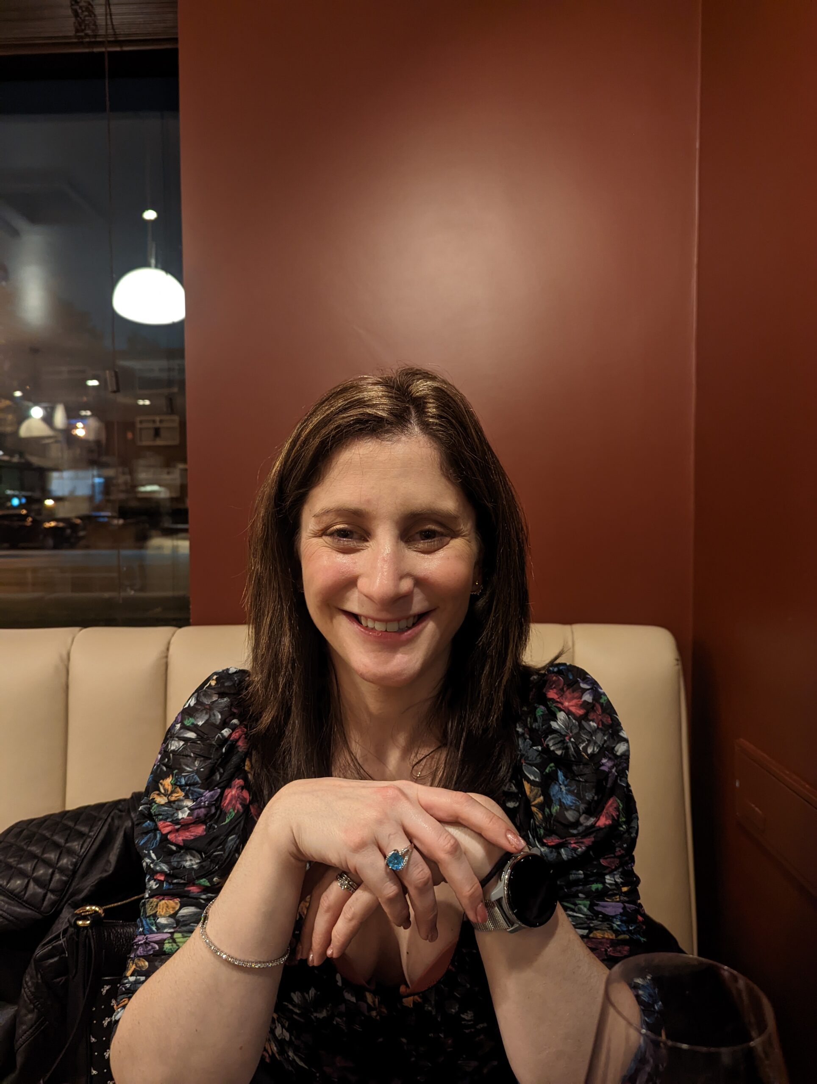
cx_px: 408
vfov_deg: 71.5
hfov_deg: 56.9
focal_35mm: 24
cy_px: 542
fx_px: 753
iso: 1066
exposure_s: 1/23.8
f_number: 1.85
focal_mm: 6.81
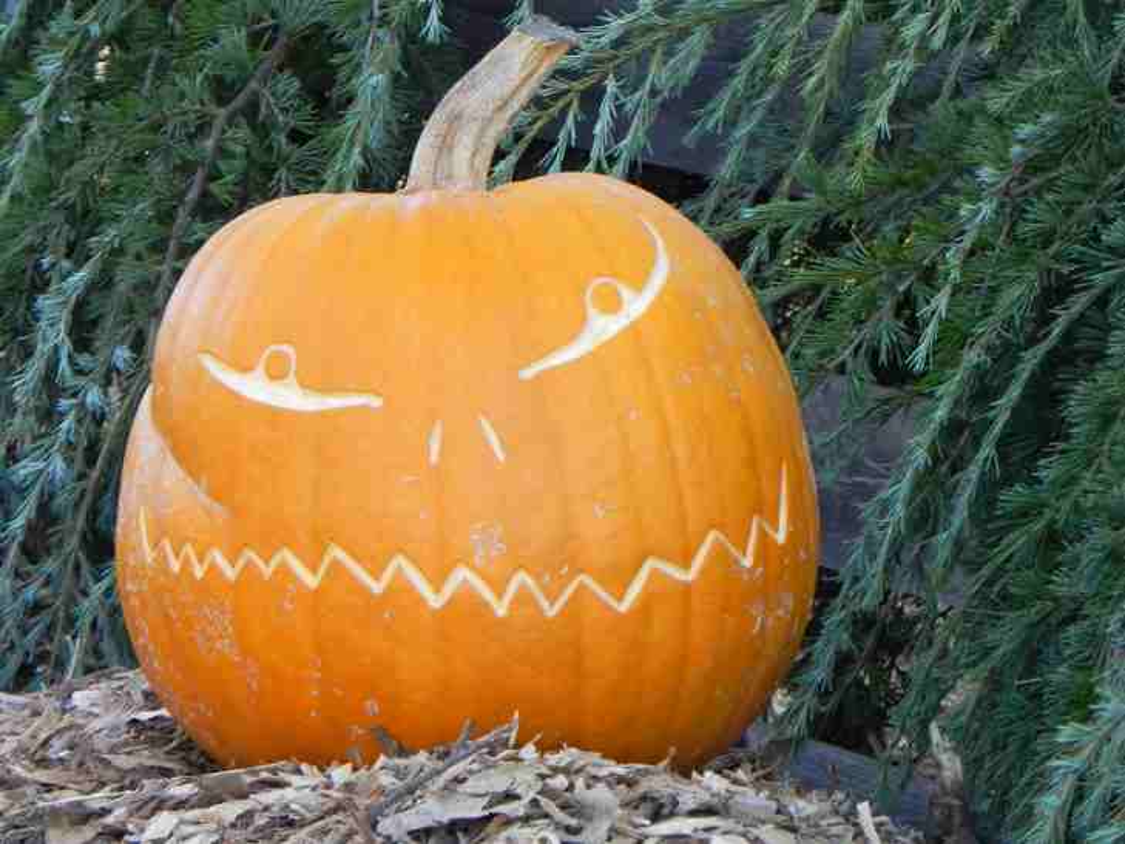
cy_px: 422
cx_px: 562
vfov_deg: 10.3
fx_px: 4681
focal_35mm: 144
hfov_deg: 13.7
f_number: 4.5
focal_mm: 25.7
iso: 160
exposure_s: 1/95.3
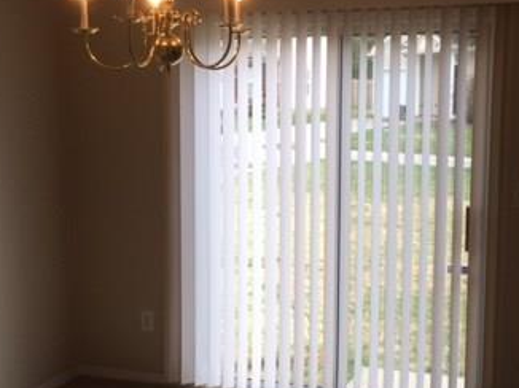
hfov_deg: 33.8
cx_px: 256
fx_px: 854
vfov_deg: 25.6
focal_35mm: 57
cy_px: 205
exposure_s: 1/234
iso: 32
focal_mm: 4.15
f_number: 2.2
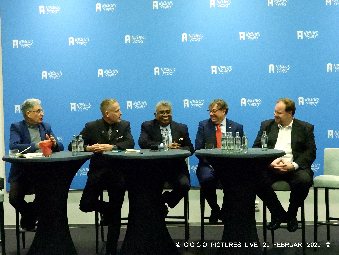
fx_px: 490
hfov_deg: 38.2
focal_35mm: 50
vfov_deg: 29.1
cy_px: 128
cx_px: 170
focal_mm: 9
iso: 3200
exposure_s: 1/80
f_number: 4
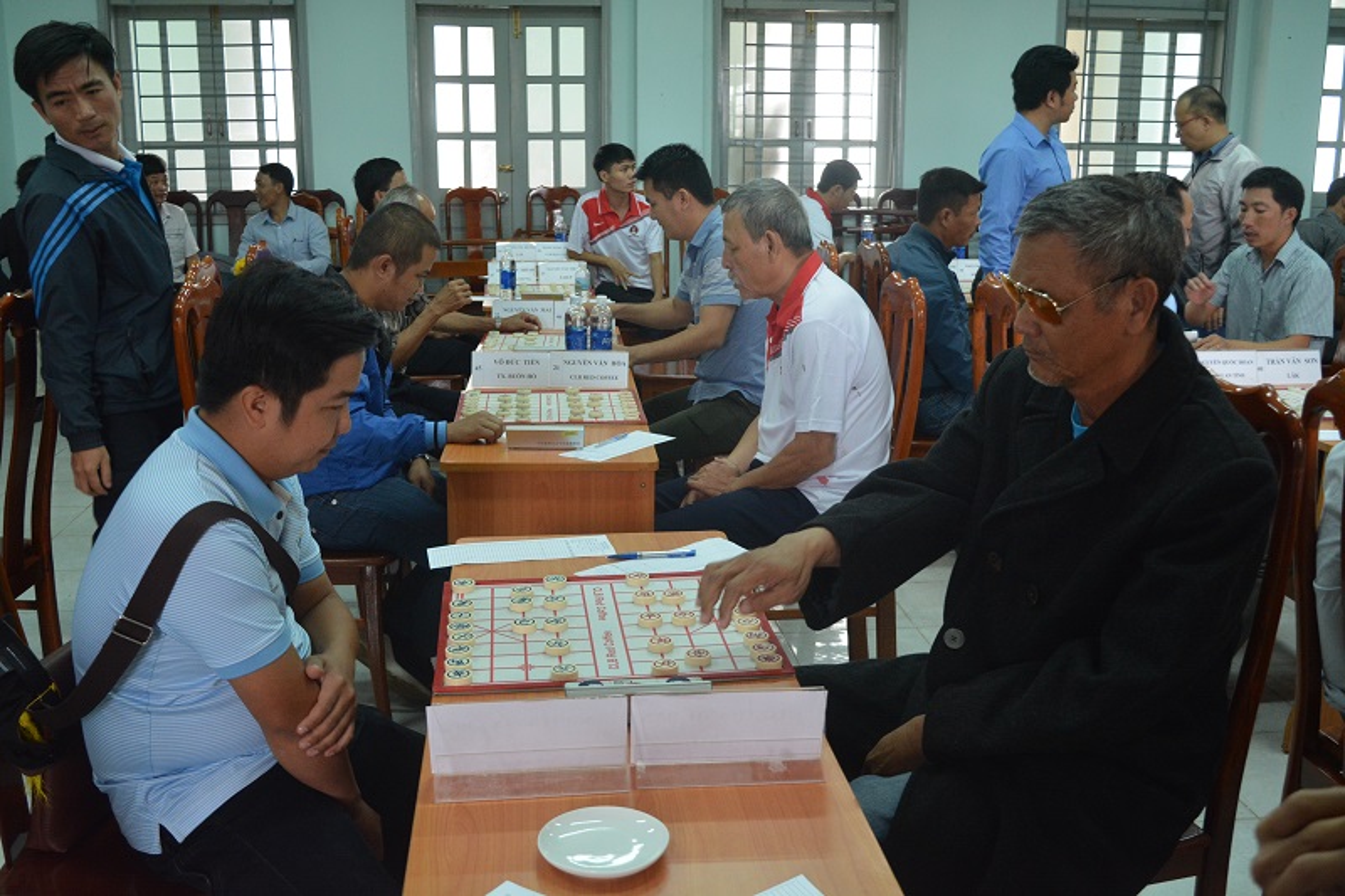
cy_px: 448
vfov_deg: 36.9
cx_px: 672
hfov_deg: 53.1
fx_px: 1345
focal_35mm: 36
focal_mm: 24
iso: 1600
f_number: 5
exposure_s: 1/100
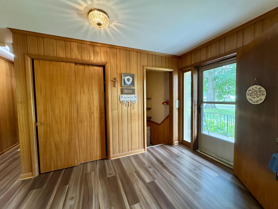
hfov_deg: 102.1
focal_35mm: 14
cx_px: 139
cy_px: 104
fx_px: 112
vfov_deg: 85.7
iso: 400
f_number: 2.2
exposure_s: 1/60
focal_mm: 2.22
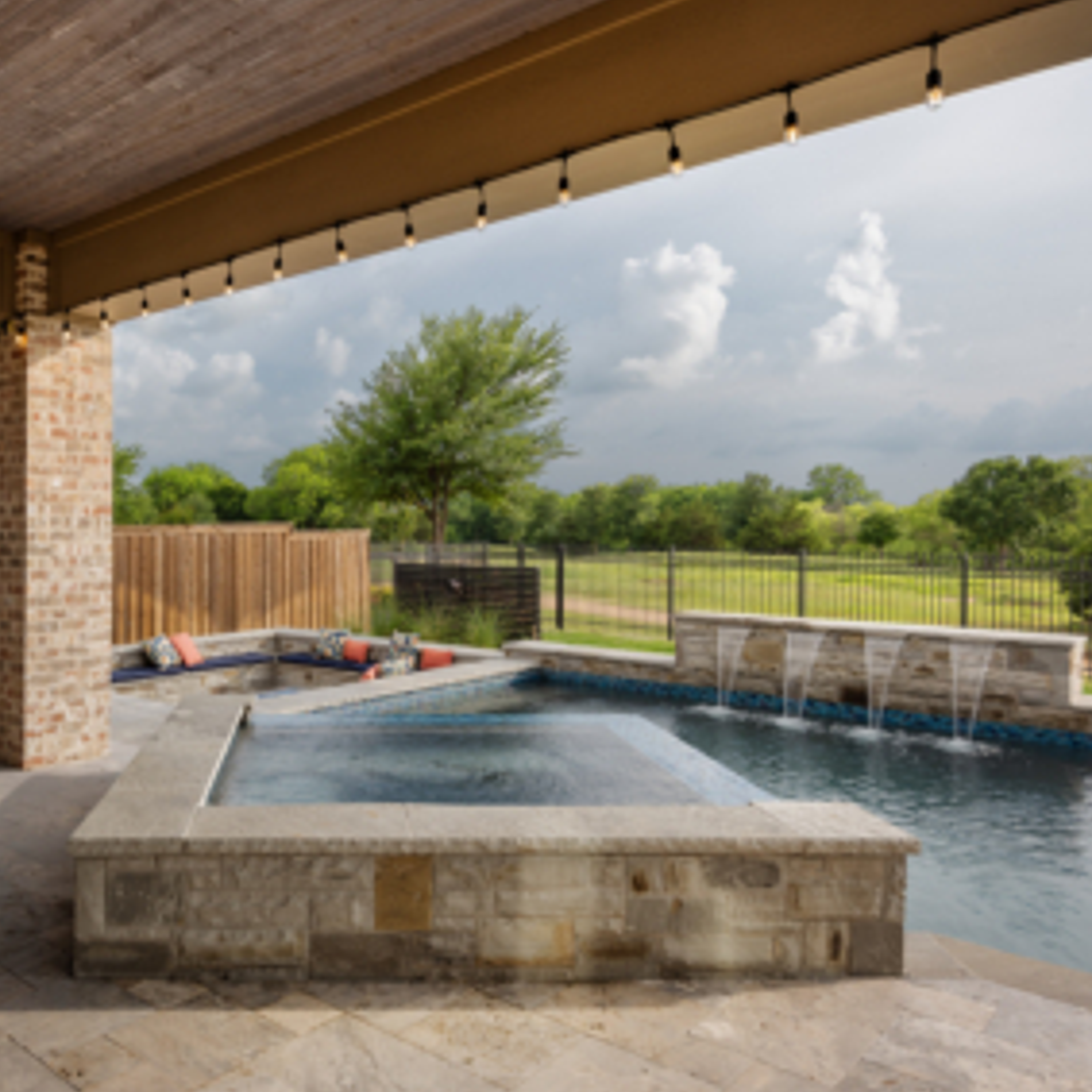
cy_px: 532
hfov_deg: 57.7
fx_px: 964
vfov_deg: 59.1
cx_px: 359
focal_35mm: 27
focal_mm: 20
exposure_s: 1/320
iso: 64
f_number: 8
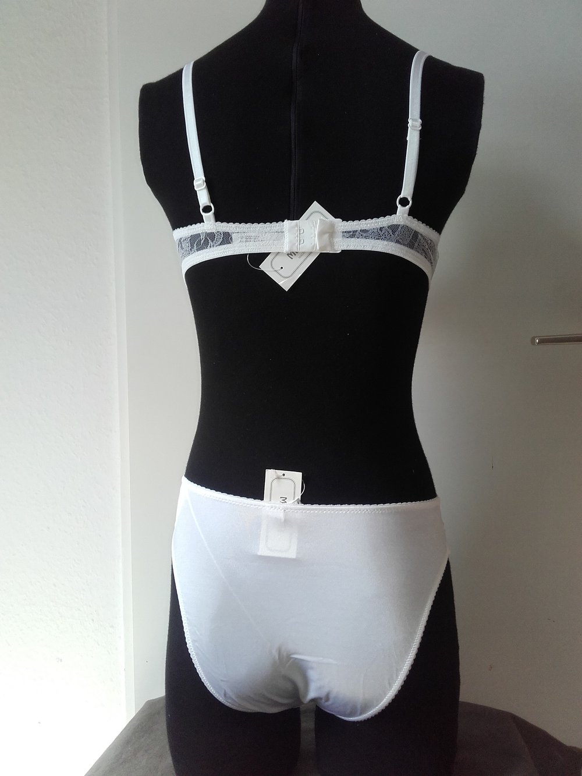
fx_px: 695
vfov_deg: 58.3
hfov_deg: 45.4
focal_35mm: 31
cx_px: 291
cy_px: 388
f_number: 2.2
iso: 60
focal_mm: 3.31
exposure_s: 1/120
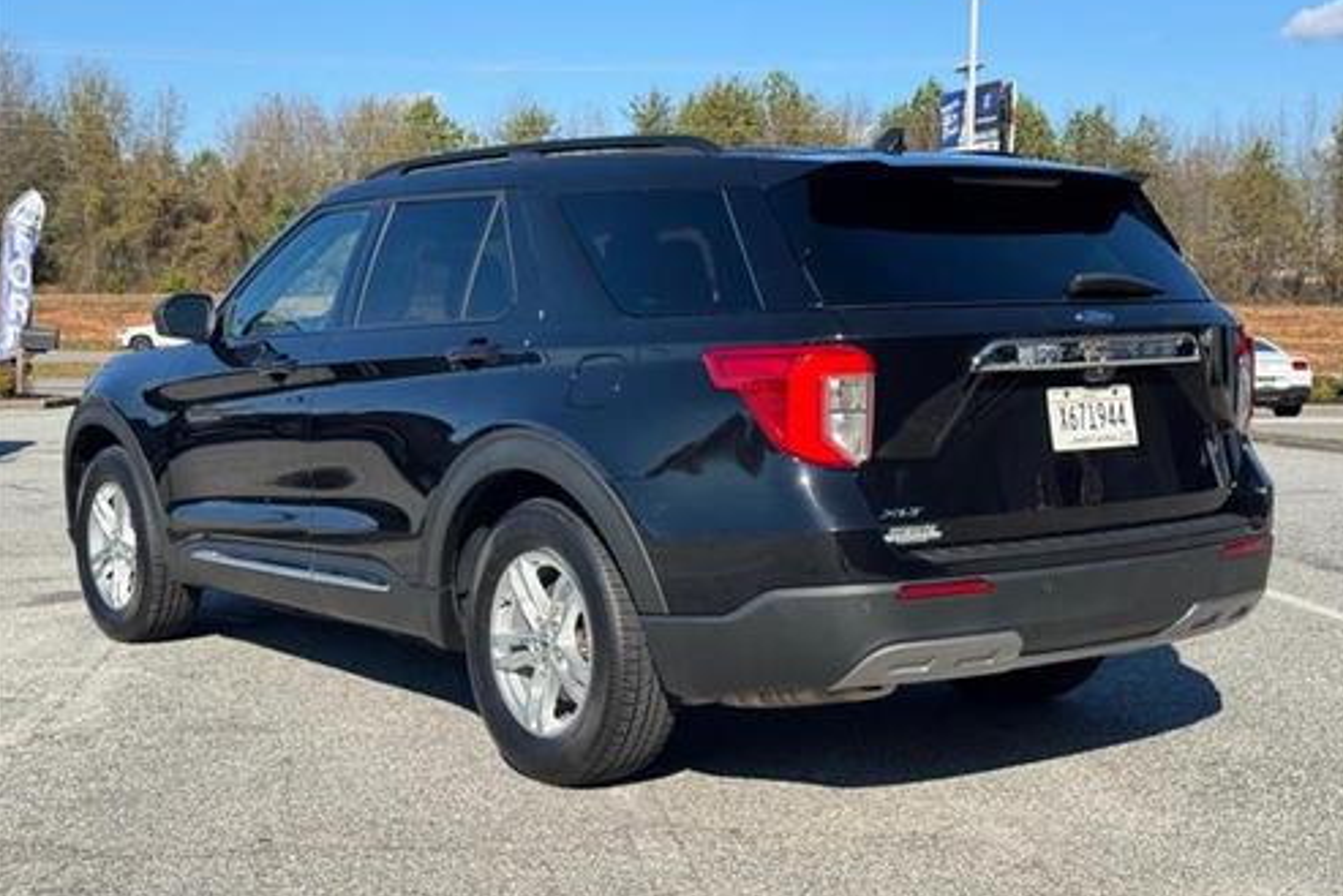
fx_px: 1903
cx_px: 681
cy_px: 477
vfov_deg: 26.5
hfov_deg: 38.9
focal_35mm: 51
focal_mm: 6.76
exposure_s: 1/3096
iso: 64
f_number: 1.78
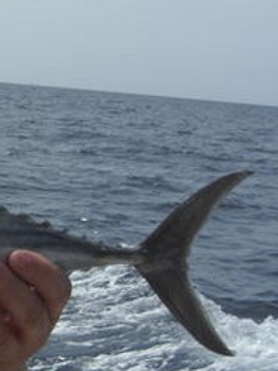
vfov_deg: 20.2
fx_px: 1040
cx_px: -159
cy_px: 194
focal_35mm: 97
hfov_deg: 14.1
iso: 80
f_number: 8
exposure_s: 1/400
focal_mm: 7.9
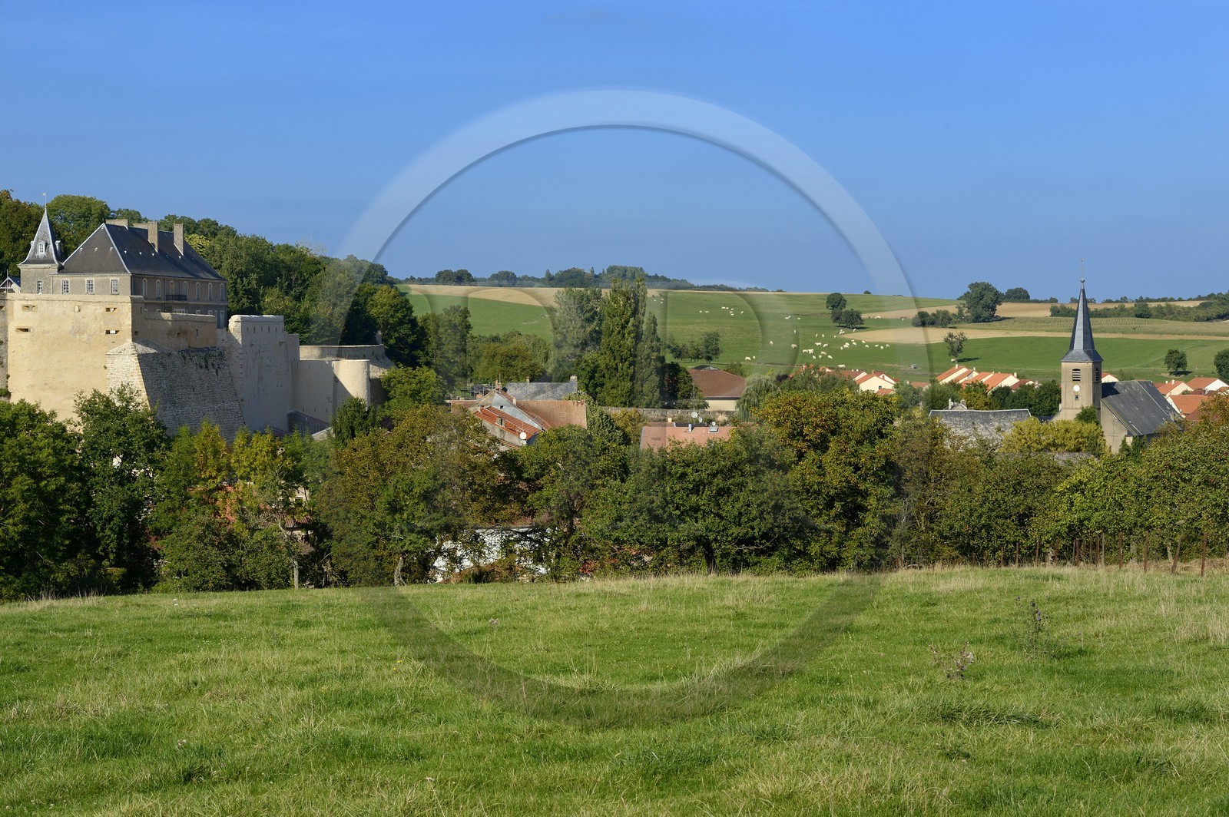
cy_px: 408
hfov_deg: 27.0
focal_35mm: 75
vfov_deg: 18.2
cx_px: 614
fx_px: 2558
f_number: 11
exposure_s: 1/200
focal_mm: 75
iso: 200
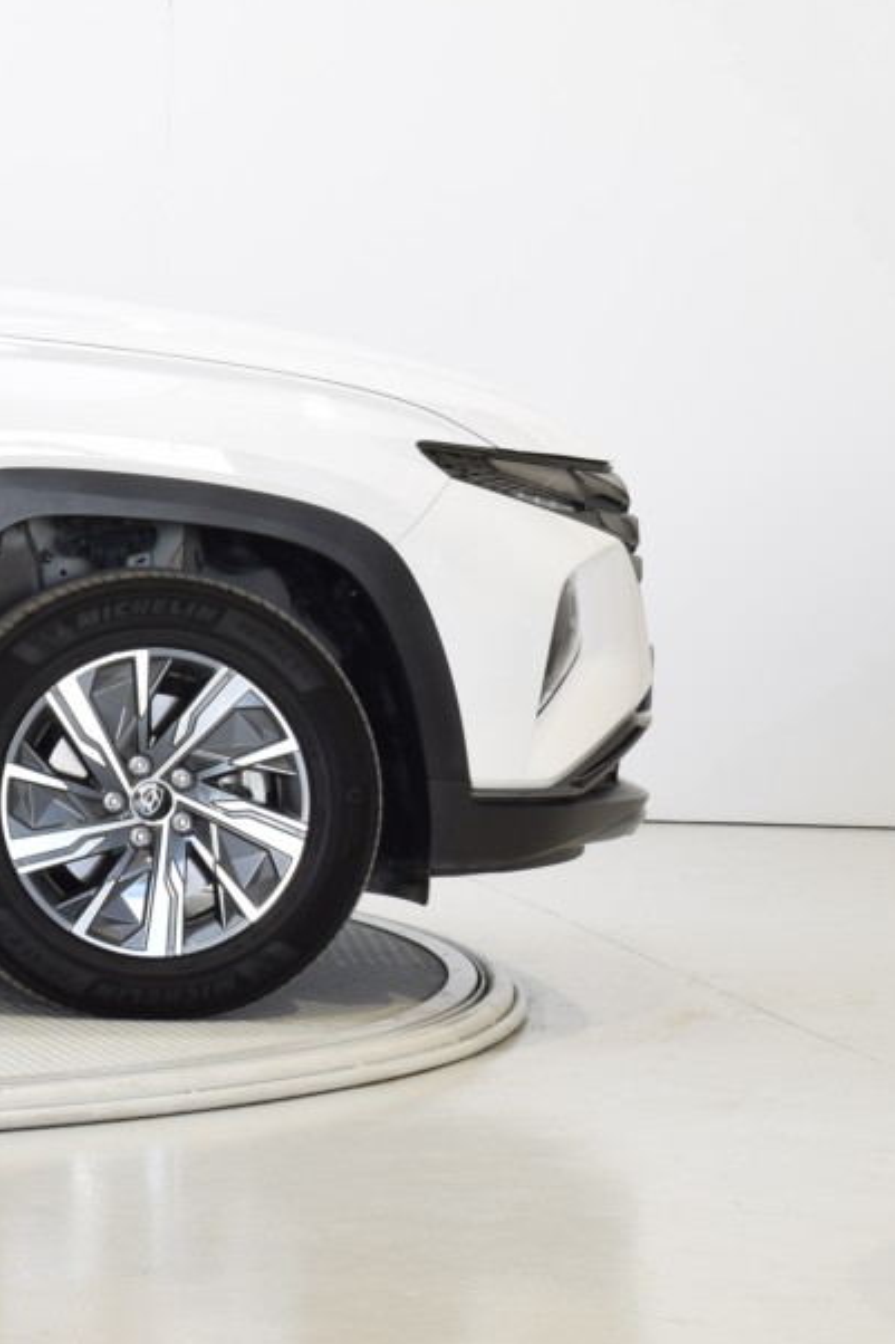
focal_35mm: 142
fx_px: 5298
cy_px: 373
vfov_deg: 14.4
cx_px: -723
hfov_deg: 9.2
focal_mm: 38
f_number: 10
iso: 100
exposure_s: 1/5
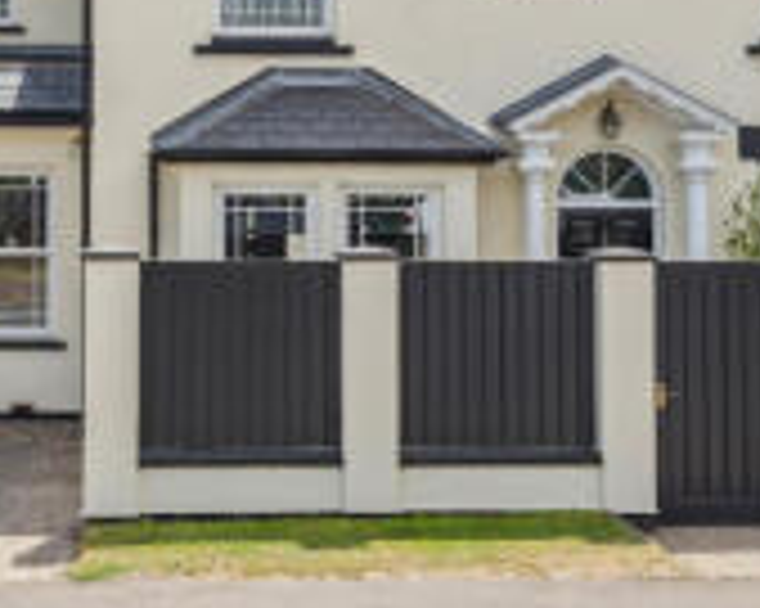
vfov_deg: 18.4
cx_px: 202
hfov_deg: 23.1
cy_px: 70
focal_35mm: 82
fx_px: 1843
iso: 250
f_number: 5.6
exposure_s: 1/1250
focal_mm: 31
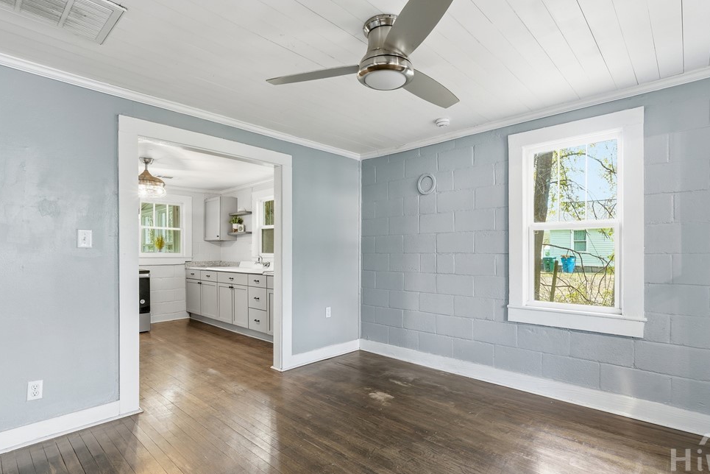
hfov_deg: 90.0
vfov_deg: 67.4
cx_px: 366
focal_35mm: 18
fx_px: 355
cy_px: 249
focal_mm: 16
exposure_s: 1/40
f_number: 9
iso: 320
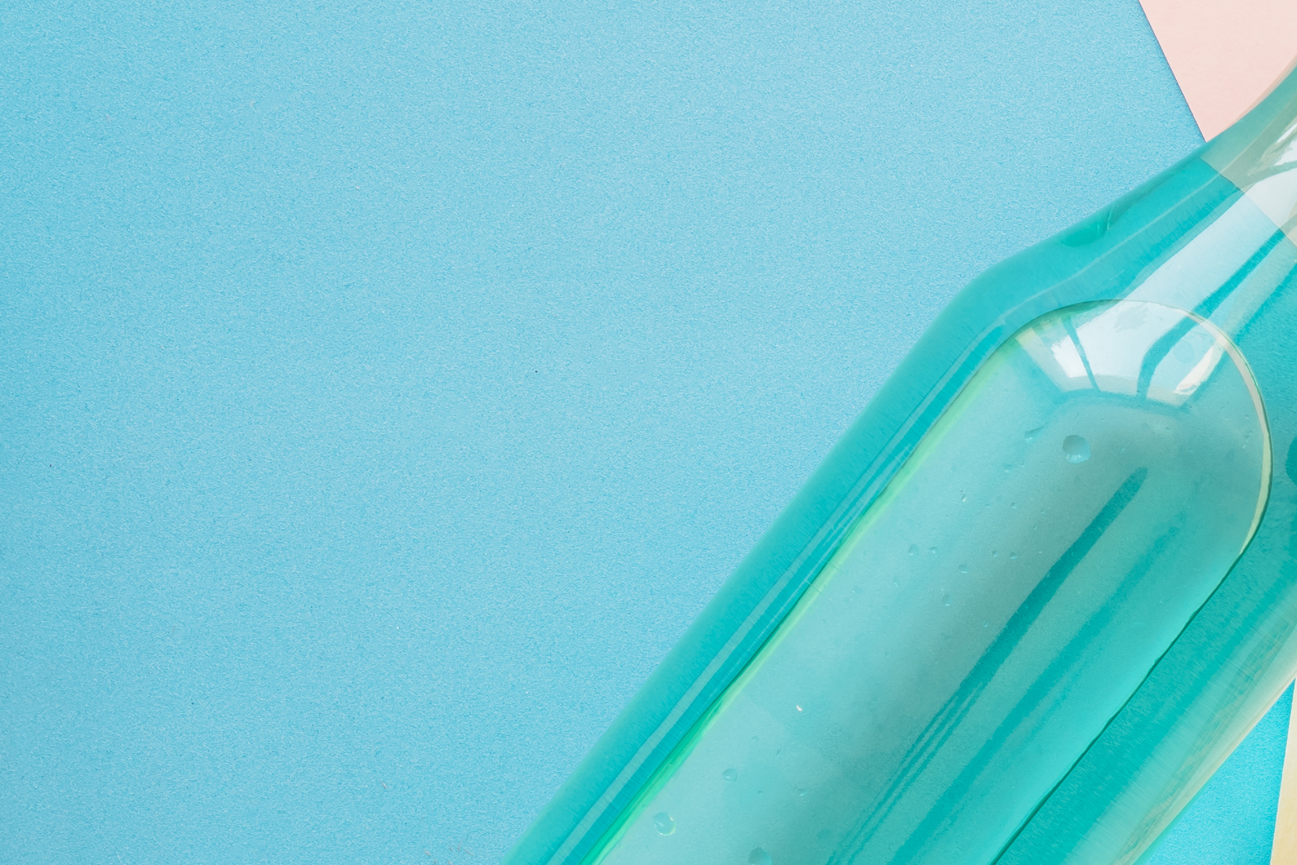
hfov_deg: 10.5
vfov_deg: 7.1
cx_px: 1749
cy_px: 1203
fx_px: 6881
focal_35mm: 191
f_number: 10
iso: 125
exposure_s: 1/15
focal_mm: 64
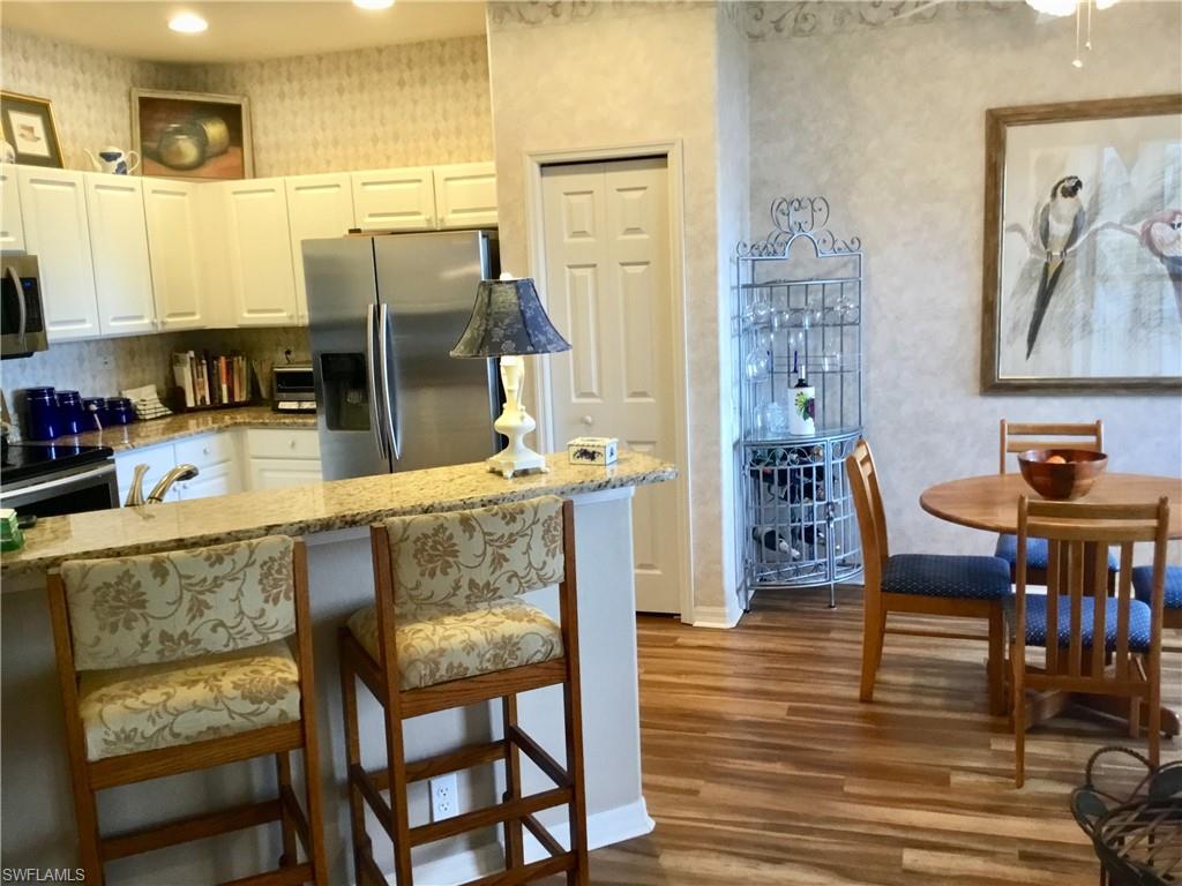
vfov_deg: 45.4
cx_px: 591
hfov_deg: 58.4
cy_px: 443
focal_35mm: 31
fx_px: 1059
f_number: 2.4
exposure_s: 1/30
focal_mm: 3.3
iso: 100
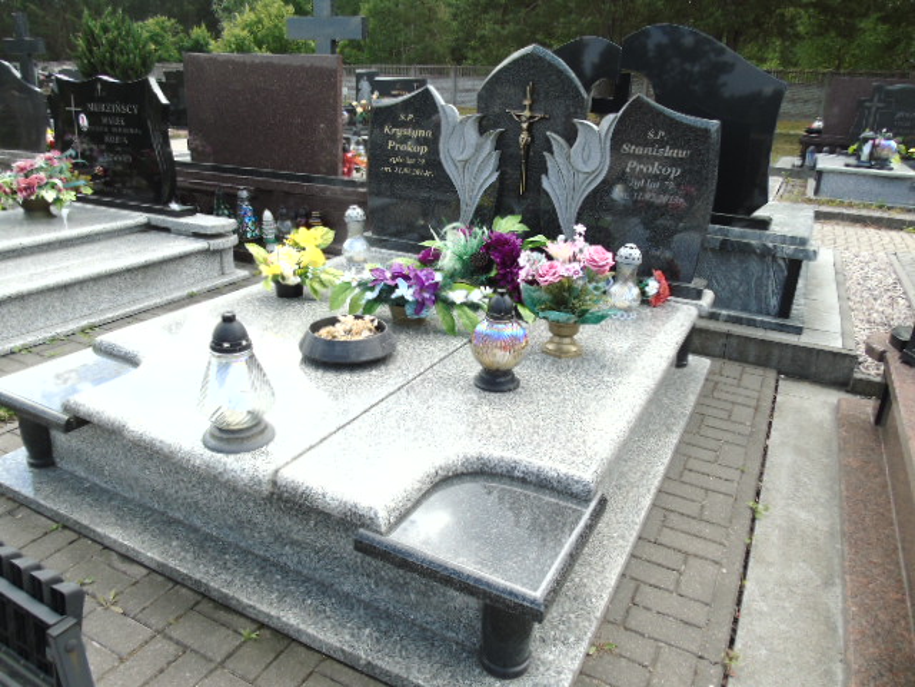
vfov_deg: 54.9
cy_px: 344
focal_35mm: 25
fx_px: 661
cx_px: 458
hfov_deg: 69.4
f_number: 3.4
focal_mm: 4.4
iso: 80
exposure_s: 1/400
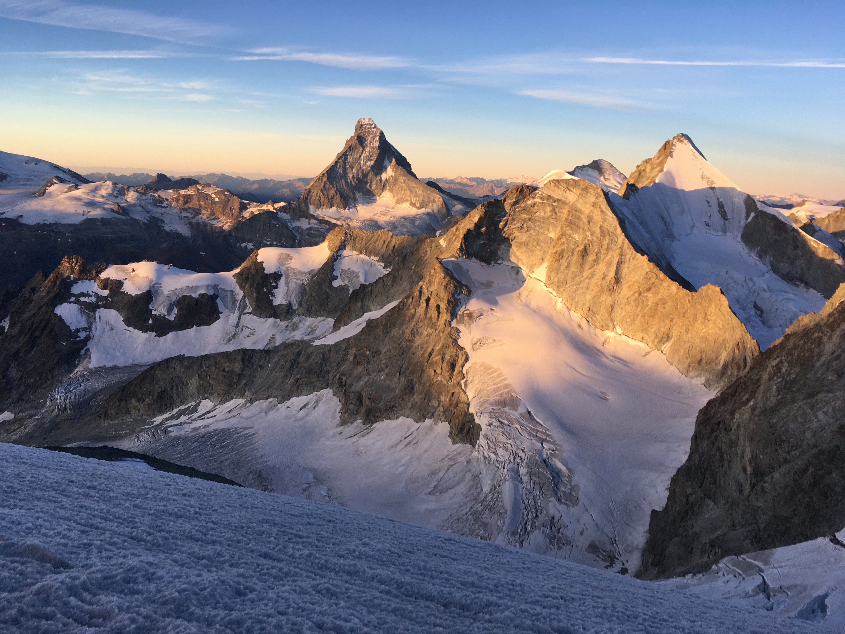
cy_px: 317
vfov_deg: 48.2
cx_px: 422
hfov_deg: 61.7
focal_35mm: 29
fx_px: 708
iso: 25
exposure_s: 1/255
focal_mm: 4.15
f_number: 2.2
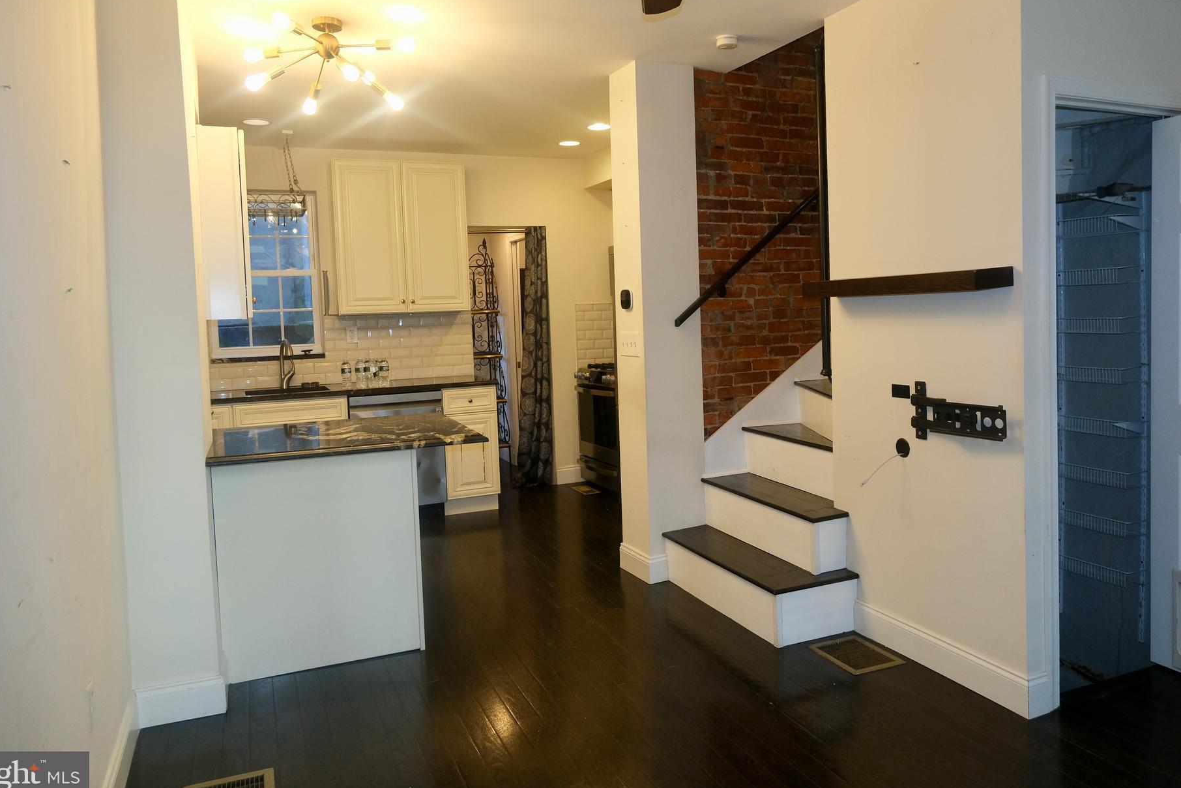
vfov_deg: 49.5
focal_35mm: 26
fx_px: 853
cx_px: 612
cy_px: 354
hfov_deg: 69.4
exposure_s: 1/100
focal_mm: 15
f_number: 3.5
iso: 1000
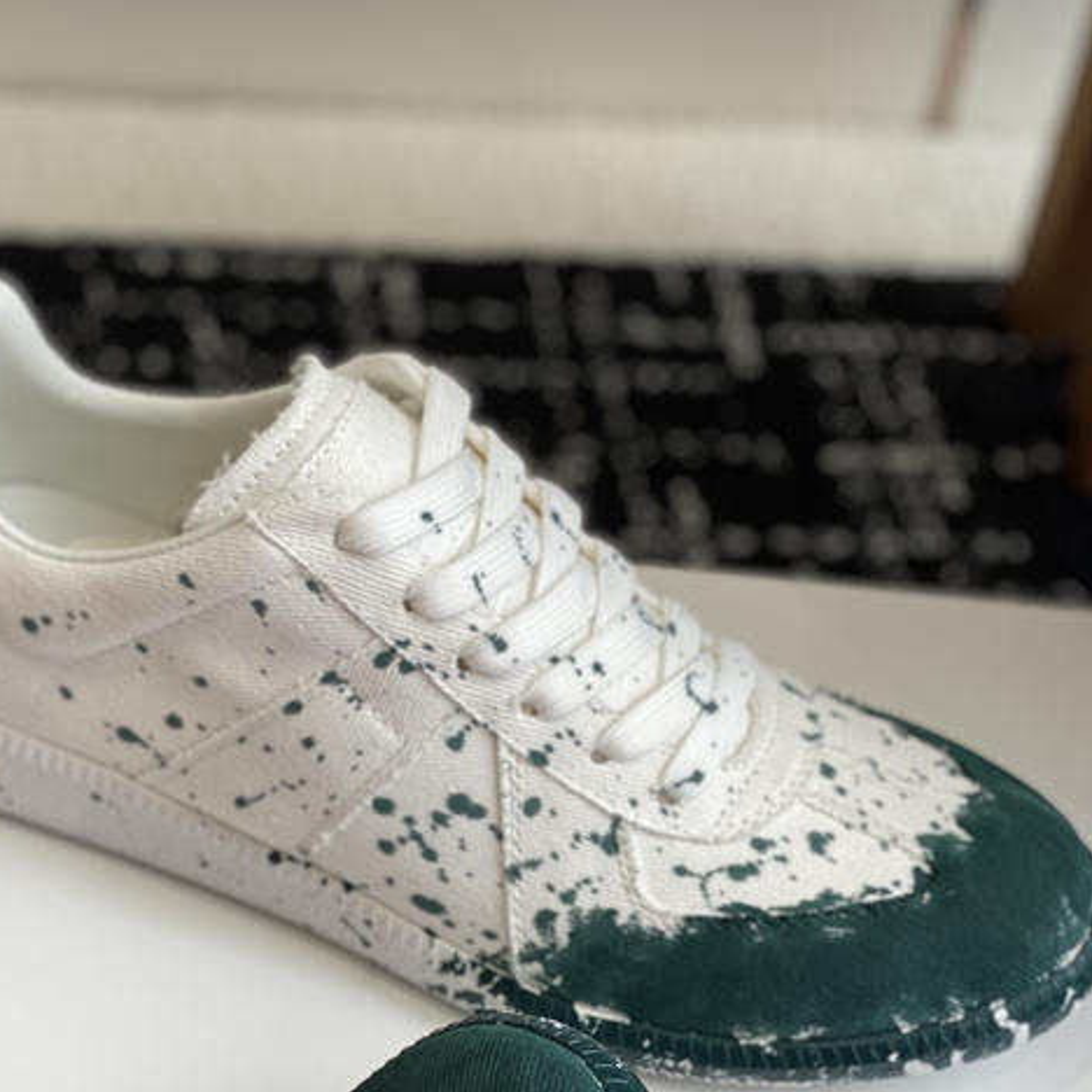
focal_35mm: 85
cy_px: 985
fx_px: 3034
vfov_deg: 20.0
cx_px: 397
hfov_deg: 20.4
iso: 20
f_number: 2
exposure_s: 1/155
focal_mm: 6
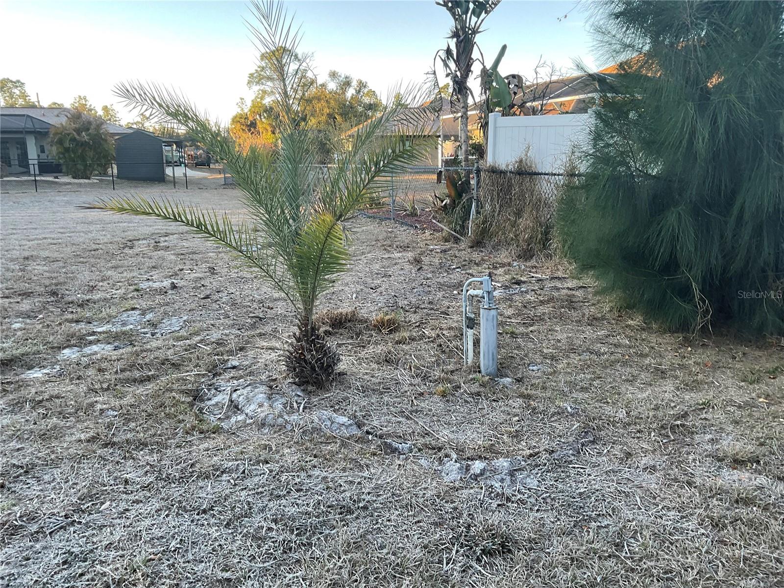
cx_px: 392
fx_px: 657
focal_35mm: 29
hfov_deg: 61.7
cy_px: 294
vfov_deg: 48.2
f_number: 1.8
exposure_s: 1/122
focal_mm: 3
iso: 25
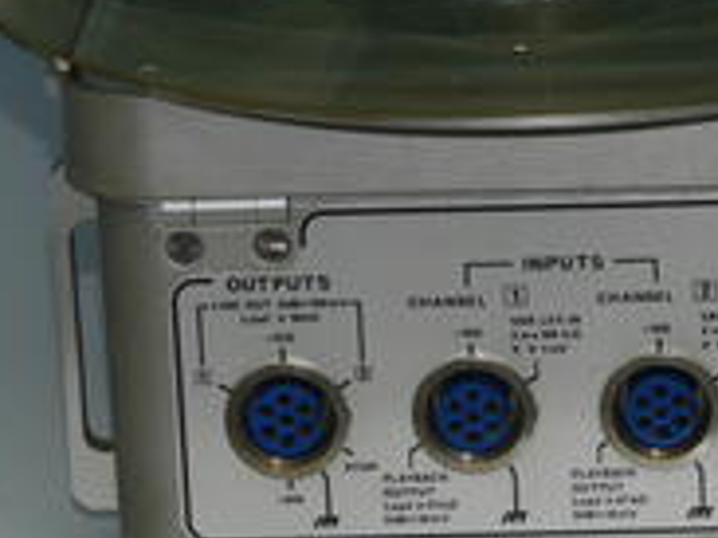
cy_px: 220
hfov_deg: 5.6
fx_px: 7338
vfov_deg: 4.2
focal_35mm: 354
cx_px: 734
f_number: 11
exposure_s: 1/60
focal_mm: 81
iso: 400
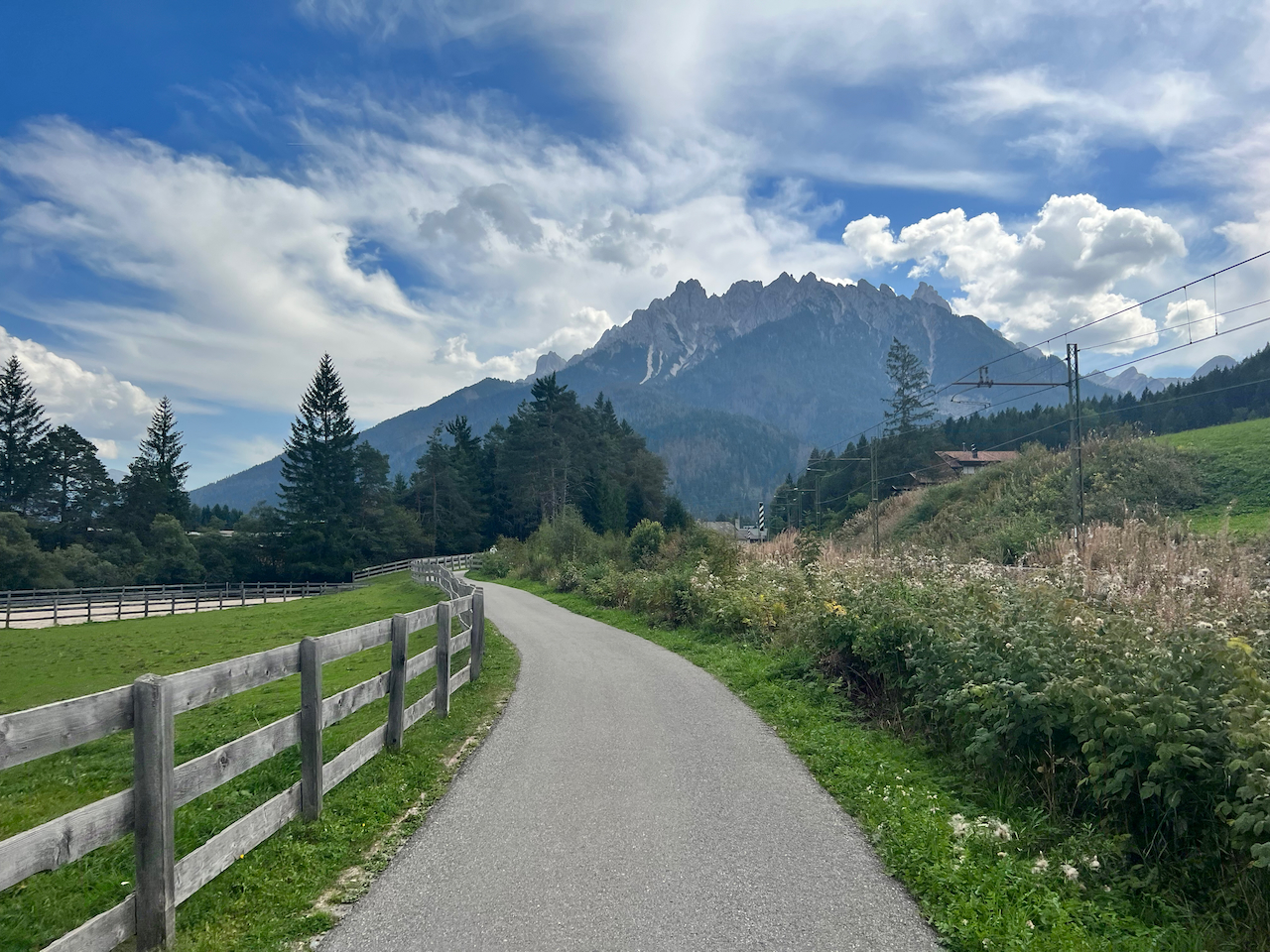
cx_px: 635
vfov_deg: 53.1
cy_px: 476
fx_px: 954
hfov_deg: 67.3
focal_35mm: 26
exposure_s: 1/5882
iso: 50
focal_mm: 5.7
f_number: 1.5
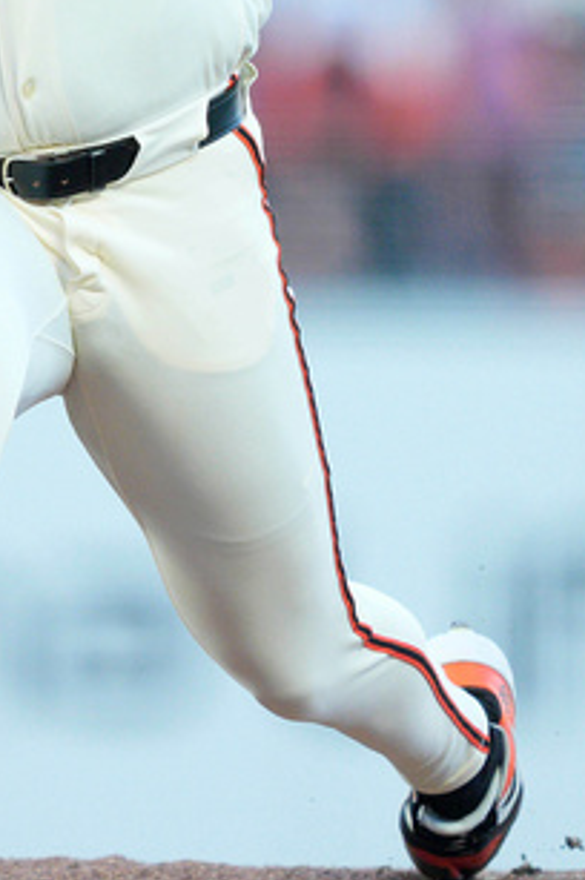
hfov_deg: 1.0
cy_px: 77
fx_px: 32612
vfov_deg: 1.5
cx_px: 146
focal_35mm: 1335
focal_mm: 400
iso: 2000
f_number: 2.8
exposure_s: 1/2500
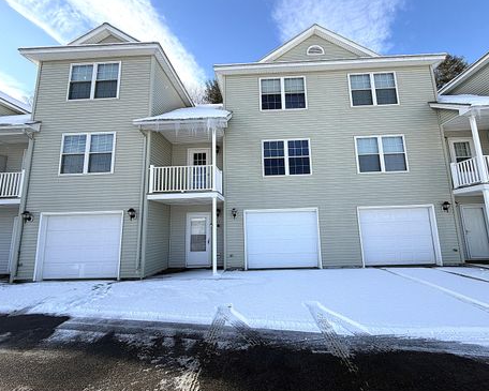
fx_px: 217
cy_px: 196
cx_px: 260
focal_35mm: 15
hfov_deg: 96.7
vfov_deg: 84.1
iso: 40
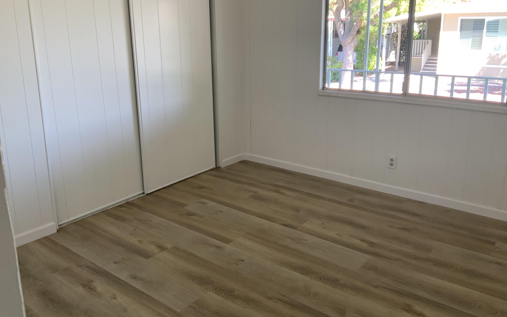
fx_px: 428
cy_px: 126
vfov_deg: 40.4
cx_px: 253
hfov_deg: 61.2
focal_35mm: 31
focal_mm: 3
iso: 64
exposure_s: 1/120
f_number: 1.8
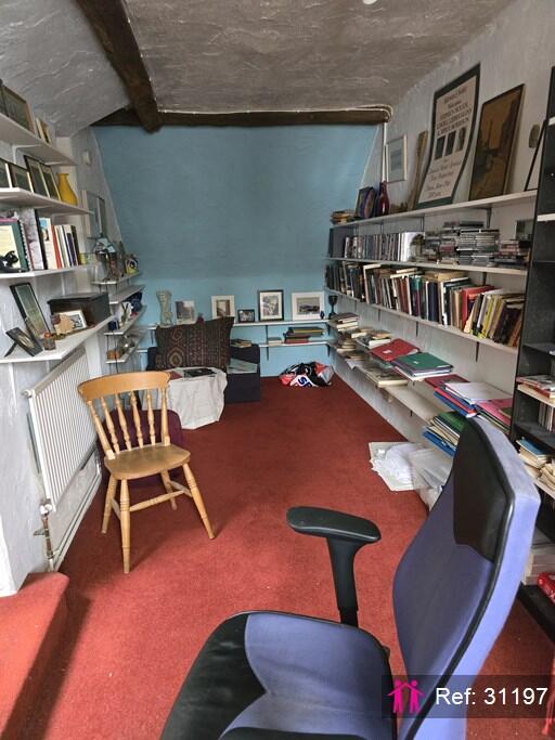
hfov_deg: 58.9
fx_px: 492
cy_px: 370
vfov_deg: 73.9
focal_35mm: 23
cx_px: 278
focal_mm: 6.3
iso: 2000
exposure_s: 1/100
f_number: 1.7
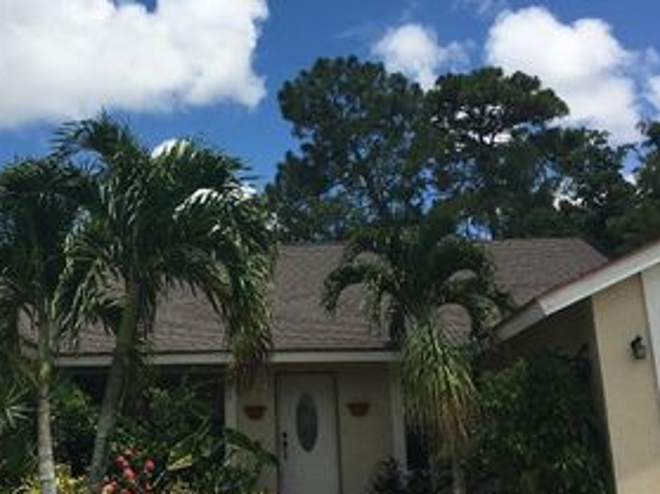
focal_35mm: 52
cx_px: 215
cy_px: 122
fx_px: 991
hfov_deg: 36.4
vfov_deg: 27.6
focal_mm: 4.15
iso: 25
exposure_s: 1/3077
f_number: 2.2
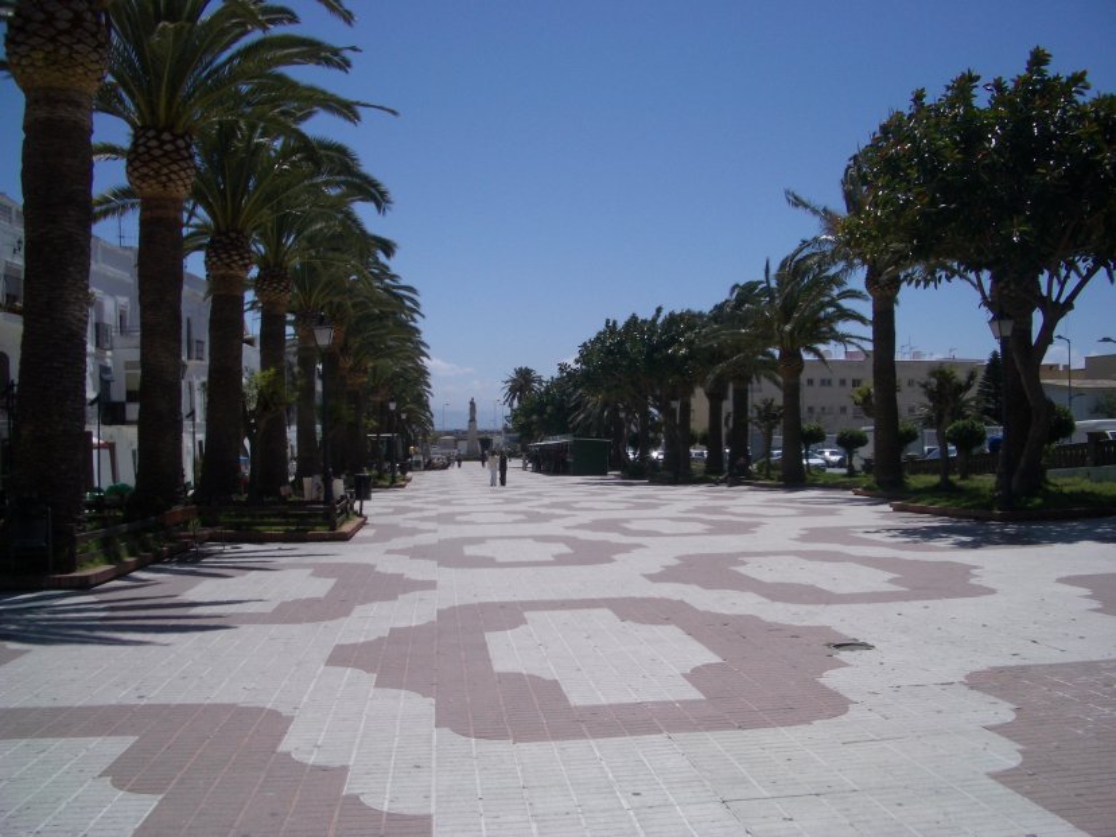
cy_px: 418
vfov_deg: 40.7
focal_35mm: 35
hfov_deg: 52.6
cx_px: 558
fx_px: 1129
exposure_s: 1/1600
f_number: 4.3
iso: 50
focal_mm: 5.8
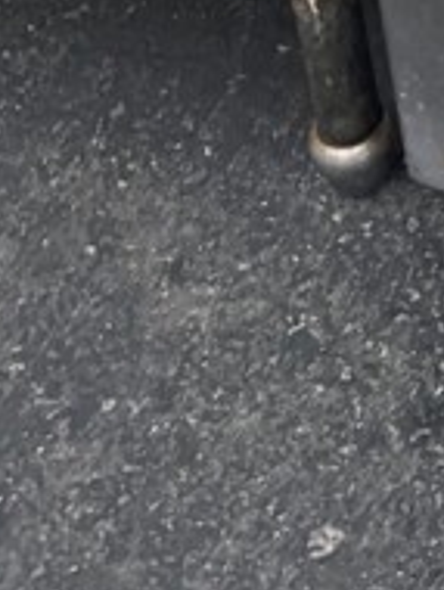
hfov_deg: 11.8
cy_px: -508
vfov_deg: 15.1
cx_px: 919
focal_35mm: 111
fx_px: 1894
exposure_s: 1/112
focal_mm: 5.1
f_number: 1.6
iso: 125
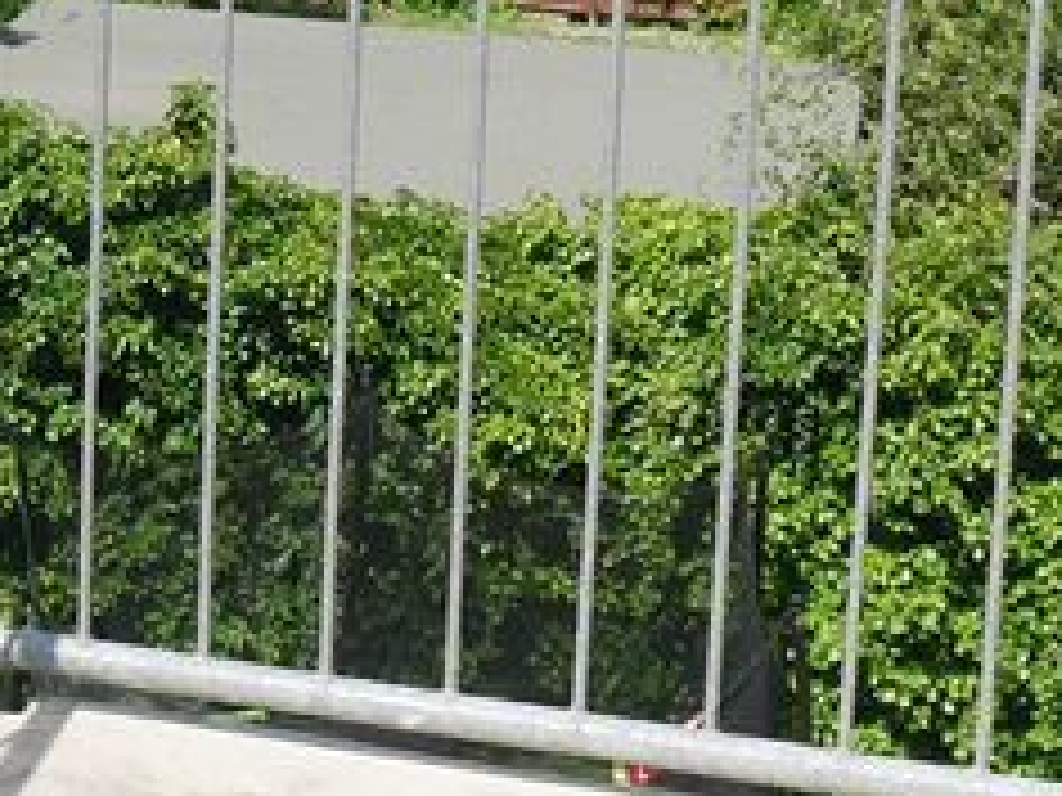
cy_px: -268
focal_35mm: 104
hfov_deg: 17.7
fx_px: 3191
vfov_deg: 13.6
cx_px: -306
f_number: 7.1
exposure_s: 1/500
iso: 200
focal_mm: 12
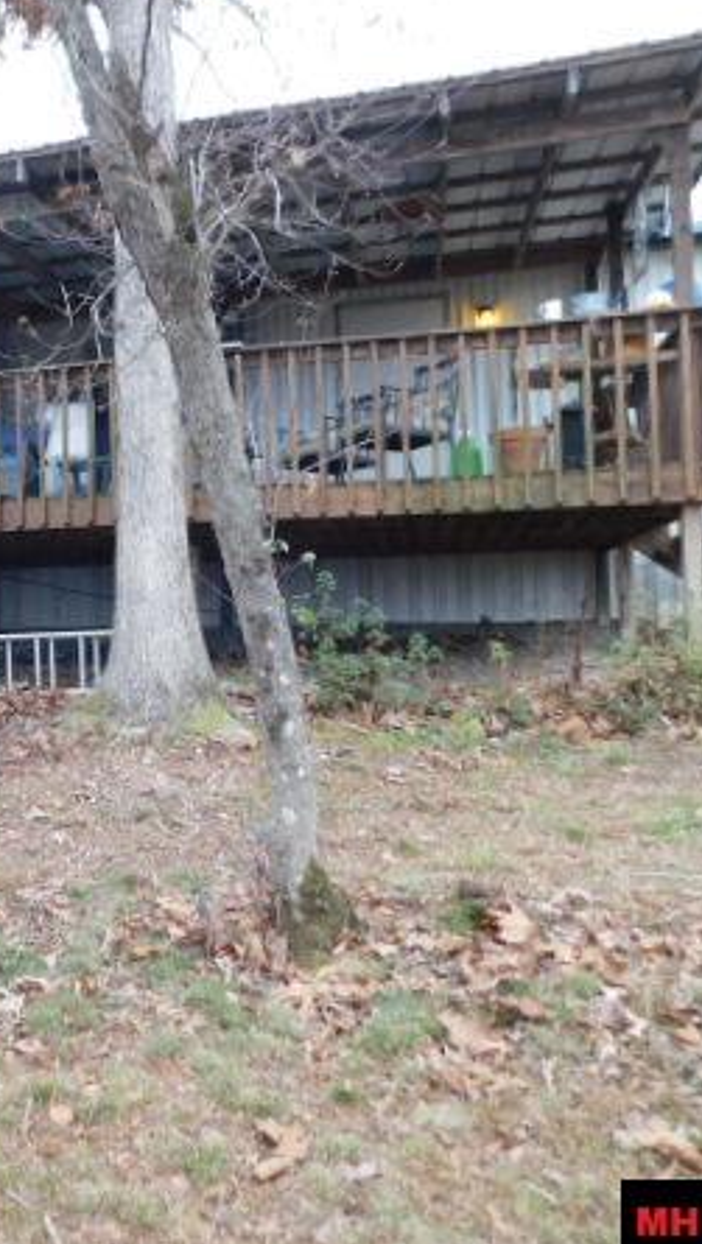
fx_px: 1189
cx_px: -87
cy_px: 587
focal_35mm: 36
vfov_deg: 55.2
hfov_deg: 29.4
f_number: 3
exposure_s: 1/80
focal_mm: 4
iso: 125
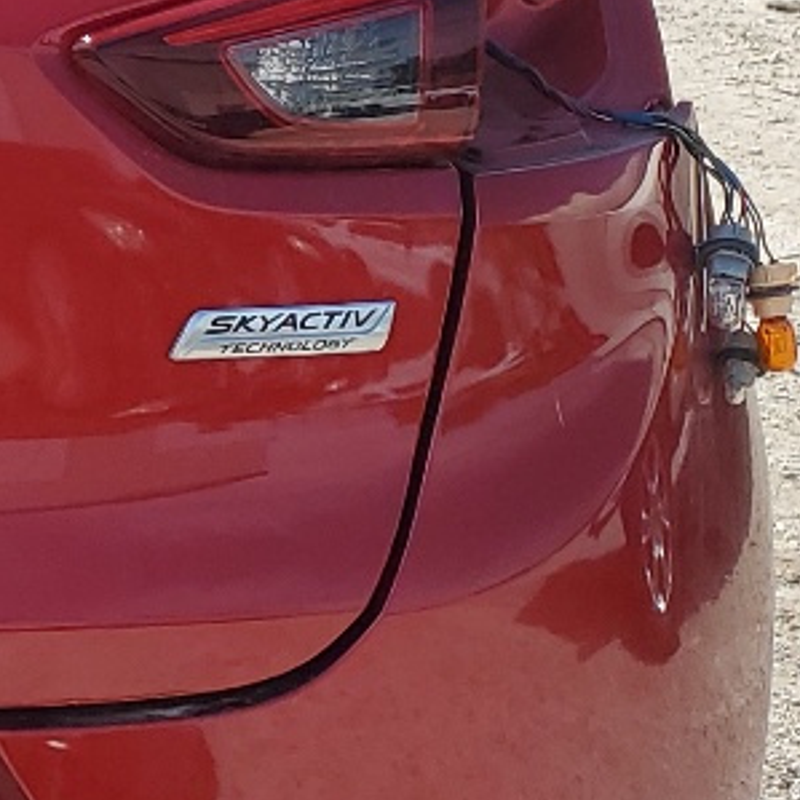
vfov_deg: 14.2
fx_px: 3216
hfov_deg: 12.9
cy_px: 332
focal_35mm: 123
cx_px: -645
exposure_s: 1/2500
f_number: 1.5
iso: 50
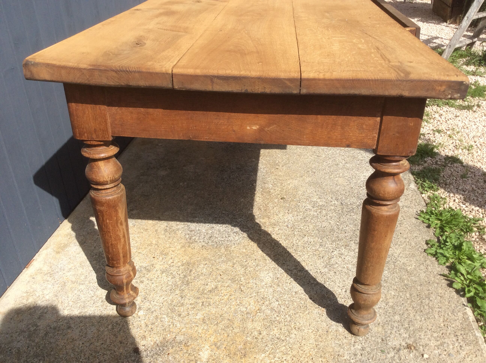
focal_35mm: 32
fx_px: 449
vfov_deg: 44.1
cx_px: 243
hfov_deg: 56.9
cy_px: 182
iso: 32
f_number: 2.4
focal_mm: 3.3
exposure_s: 1/1040
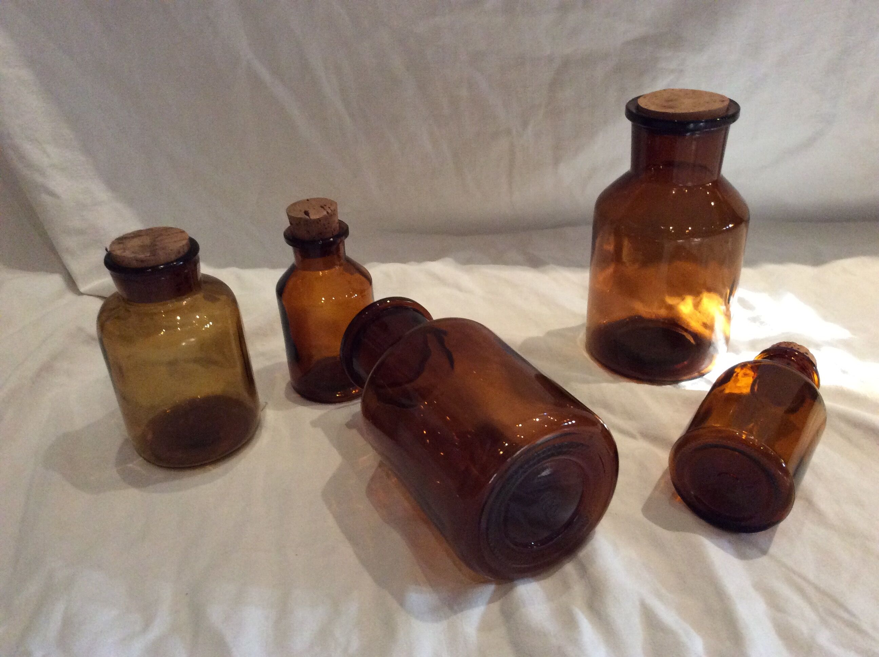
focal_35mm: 32
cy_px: 328
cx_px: 440
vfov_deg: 44.1
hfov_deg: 56.9
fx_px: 811
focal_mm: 3.3
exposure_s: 1/25
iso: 250
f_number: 2.4
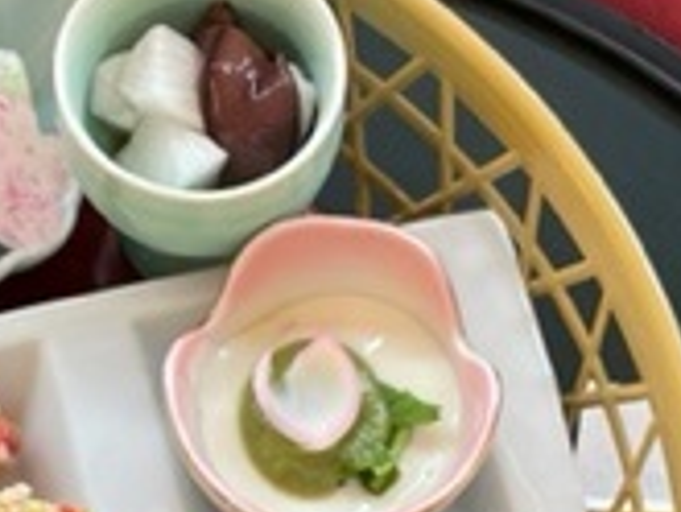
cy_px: 772
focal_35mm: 101
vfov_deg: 13.8
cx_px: 252
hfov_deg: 19.4
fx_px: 1988
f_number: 1.6
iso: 64
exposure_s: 1/120
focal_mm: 4.2
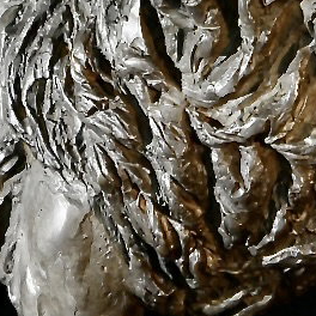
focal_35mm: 282
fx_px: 2912
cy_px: 23
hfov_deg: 6.2
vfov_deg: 6.2
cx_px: 73
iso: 1250
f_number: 5
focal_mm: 36
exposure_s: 1/100
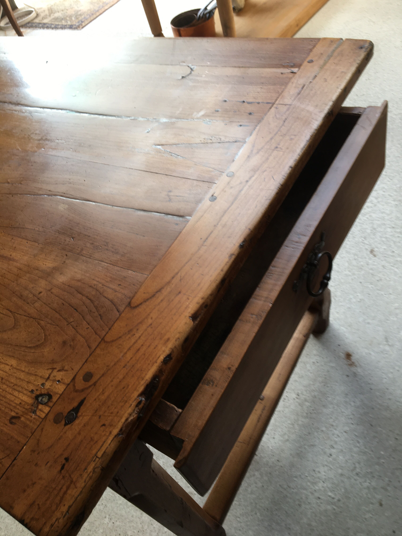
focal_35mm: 29
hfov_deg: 48.2
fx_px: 449
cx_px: 201
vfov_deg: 61.7
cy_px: 268
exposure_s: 1/50
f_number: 2.2
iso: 25
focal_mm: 4.15
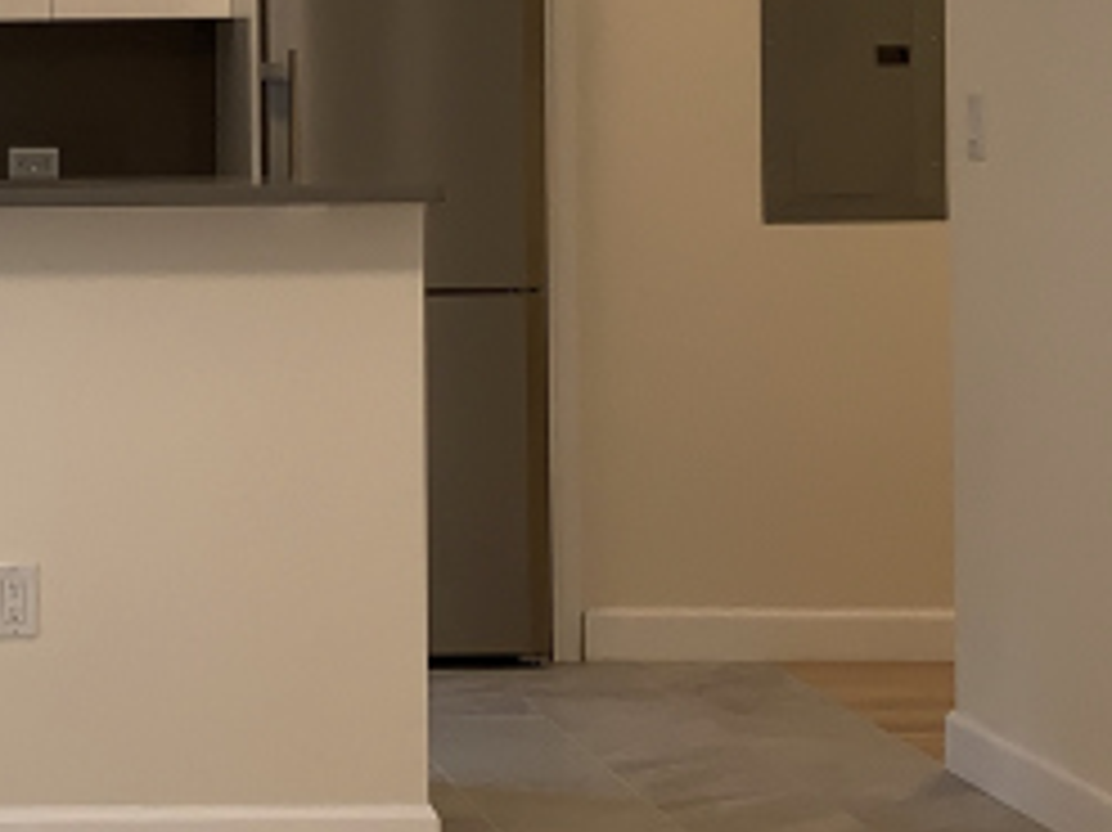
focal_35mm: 108
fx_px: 3468
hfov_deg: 17.7
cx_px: -74
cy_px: 124
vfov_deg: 13.6
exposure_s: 1/60
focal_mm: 4.25
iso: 50
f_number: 1.8
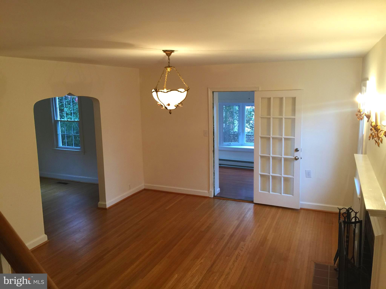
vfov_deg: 48.2
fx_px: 323
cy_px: 144
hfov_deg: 61.7
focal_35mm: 29
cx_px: 193
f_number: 2.2
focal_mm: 4.15
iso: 40
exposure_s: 1/15
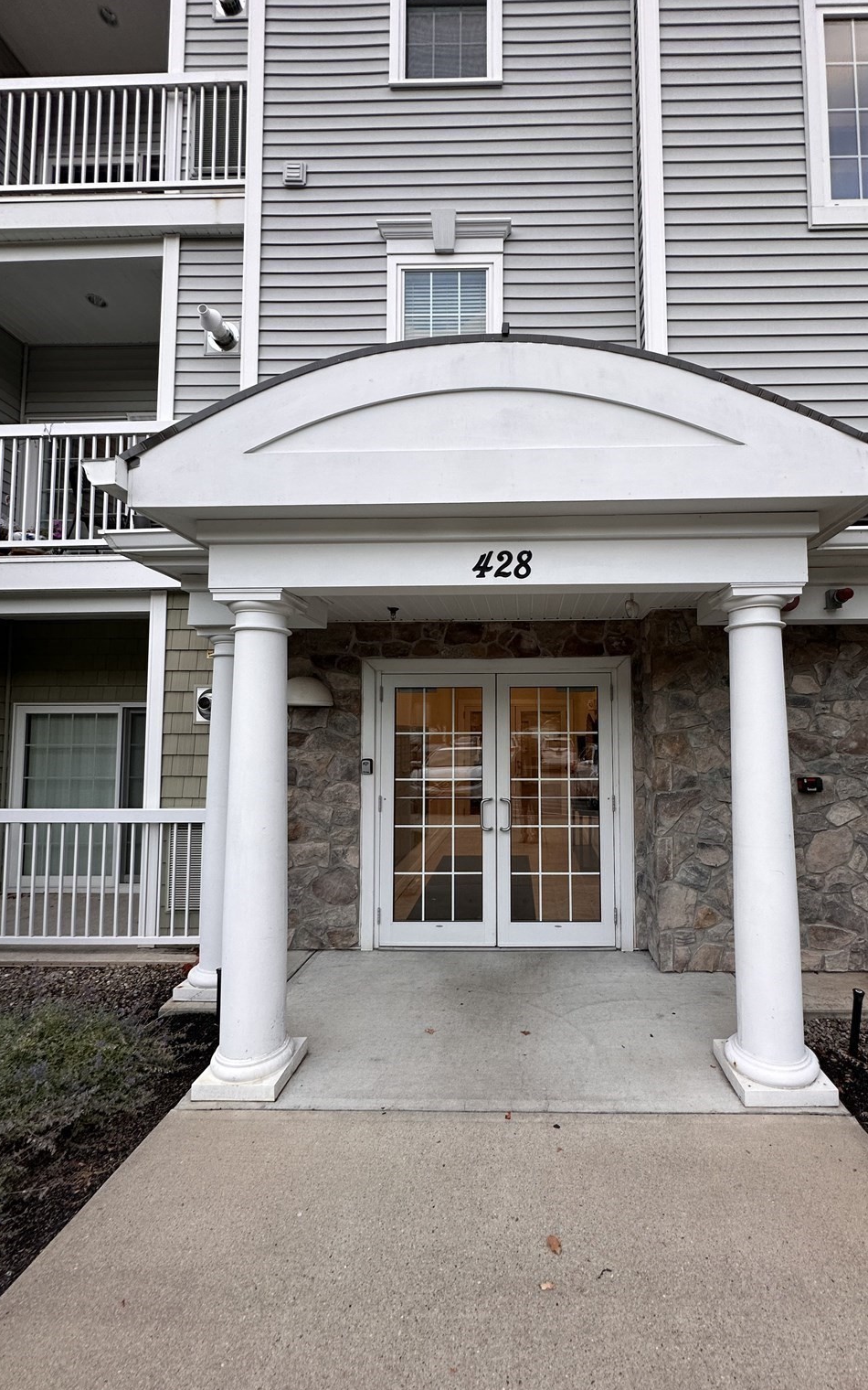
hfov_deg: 74.0
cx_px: 518
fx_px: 568
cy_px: 699
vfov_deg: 101.5
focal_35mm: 15
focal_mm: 2.22
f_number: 2.2
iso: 80
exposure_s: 1/99
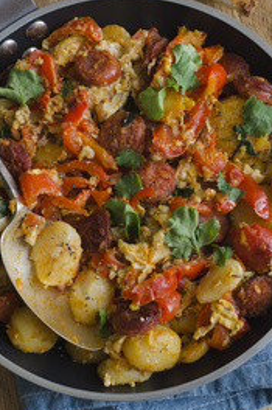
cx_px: 118
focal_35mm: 121
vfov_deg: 16.9
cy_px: 165
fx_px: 1377
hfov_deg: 11.3
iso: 100
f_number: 8
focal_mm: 50
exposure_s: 1/10
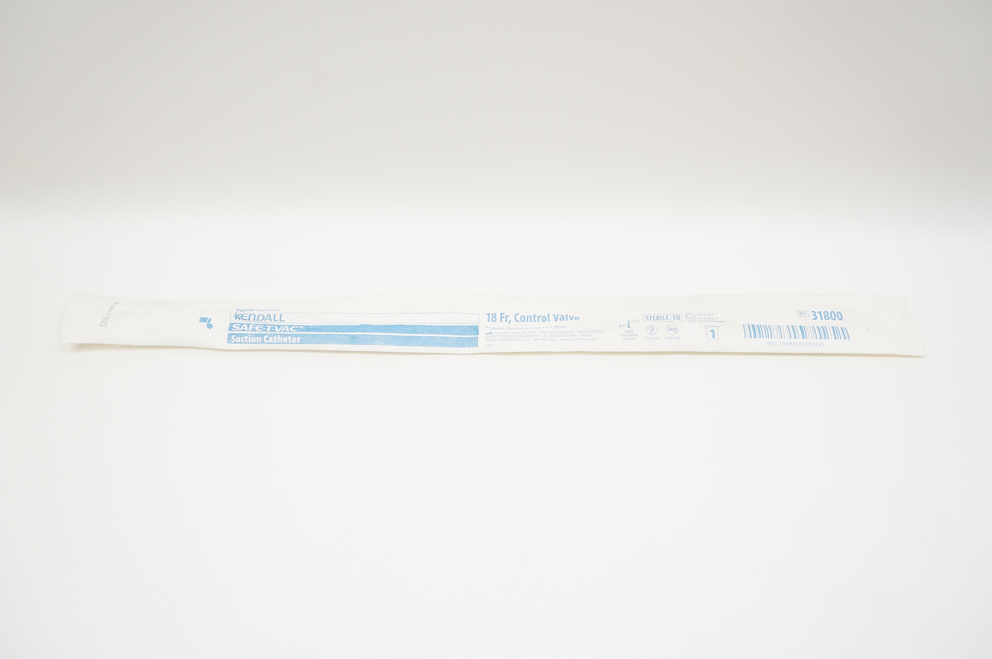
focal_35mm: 27
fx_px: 743
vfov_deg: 47.8
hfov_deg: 67.4
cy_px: 330
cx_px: 496
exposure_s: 1/50
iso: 400
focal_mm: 18
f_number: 6.3
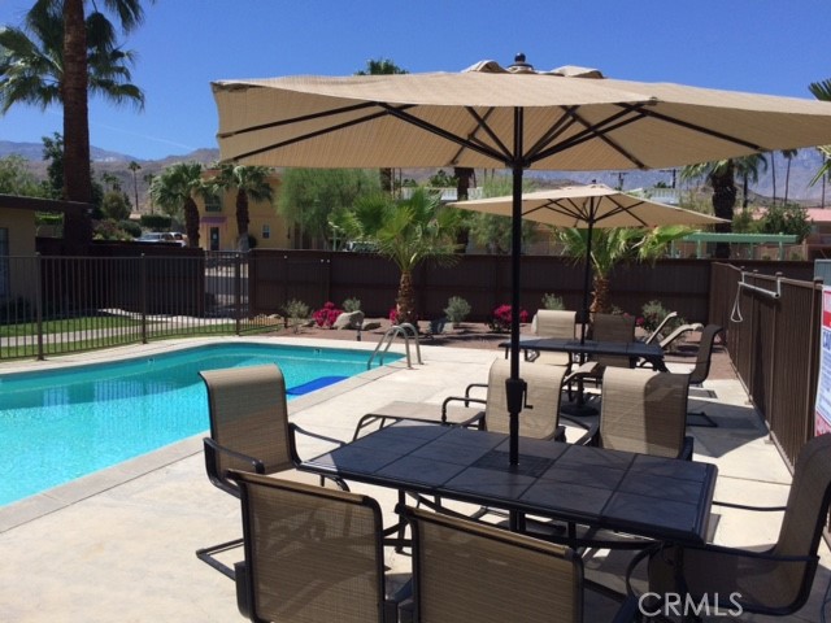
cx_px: 416
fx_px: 696
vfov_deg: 48.2
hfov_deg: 61.7
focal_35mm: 29
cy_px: 312
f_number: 2.2
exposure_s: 1/2564
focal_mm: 4.15
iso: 32
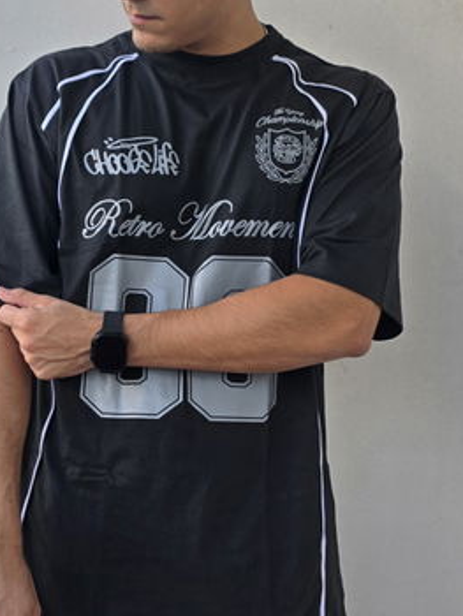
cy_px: 254
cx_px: 132
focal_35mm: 35
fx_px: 623
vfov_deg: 52.3
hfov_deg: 39.9
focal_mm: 6.3
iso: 12
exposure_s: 1/213
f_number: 1.7
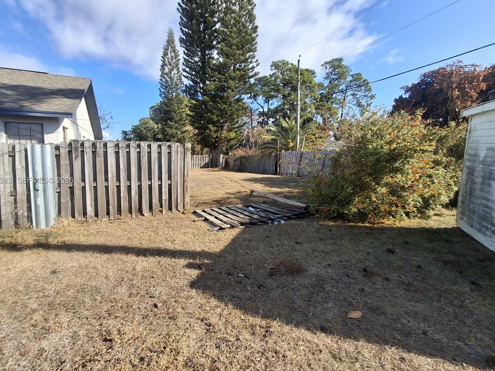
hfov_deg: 91.0
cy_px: 181
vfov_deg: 74.7
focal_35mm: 17
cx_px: 234
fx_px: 243
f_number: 2.2
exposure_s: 1/1001
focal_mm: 1.64
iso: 40
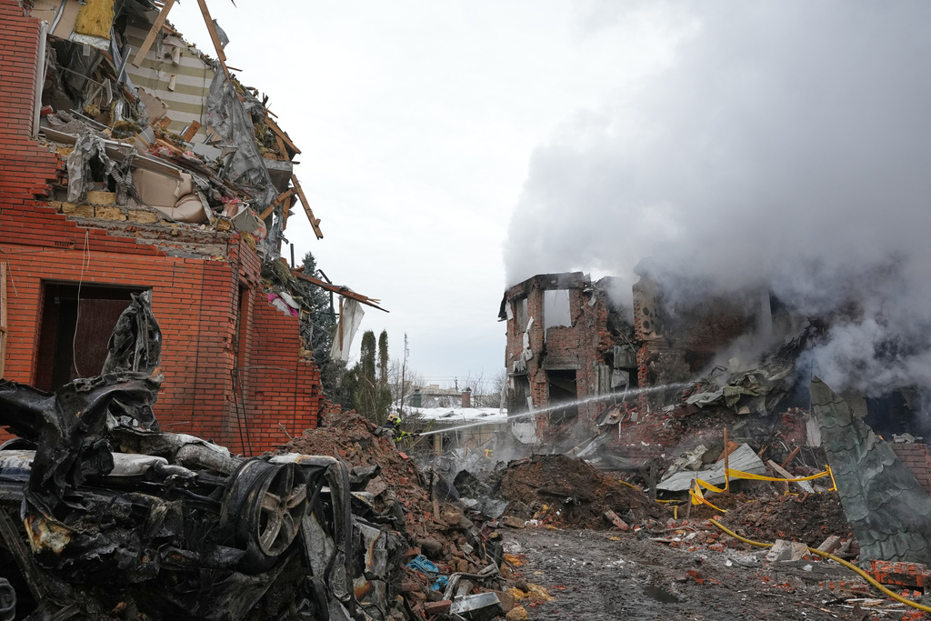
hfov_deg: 67.4
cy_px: 310
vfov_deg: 47.9
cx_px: 466
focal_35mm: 27
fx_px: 698
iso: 800
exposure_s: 1/1250
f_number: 6.3
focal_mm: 27
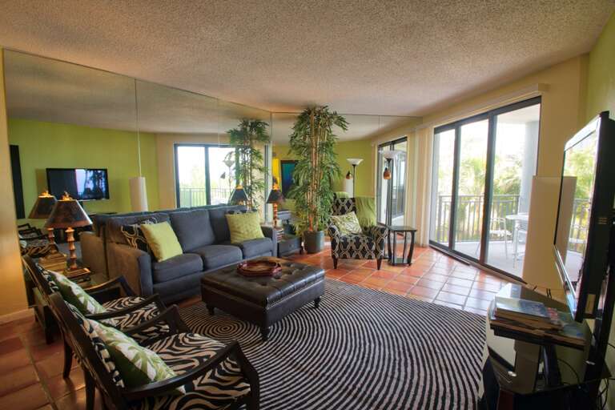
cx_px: 308
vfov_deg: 73.7
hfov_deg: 96.7
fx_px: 273
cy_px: 205
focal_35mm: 16
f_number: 10
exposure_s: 1/8
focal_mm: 16
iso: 400
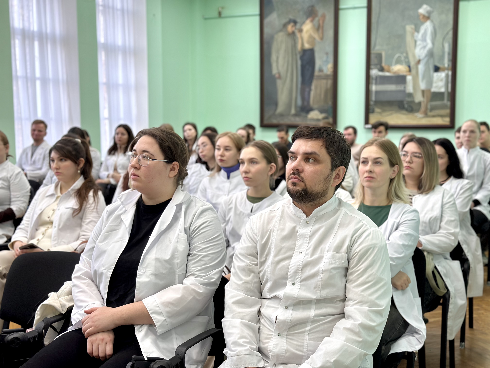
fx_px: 679
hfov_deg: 39.7
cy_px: 184
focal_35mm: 48
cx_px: 245
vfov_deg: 30.3
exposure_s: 1/80
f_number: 1.78
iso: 80
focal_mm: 6.86
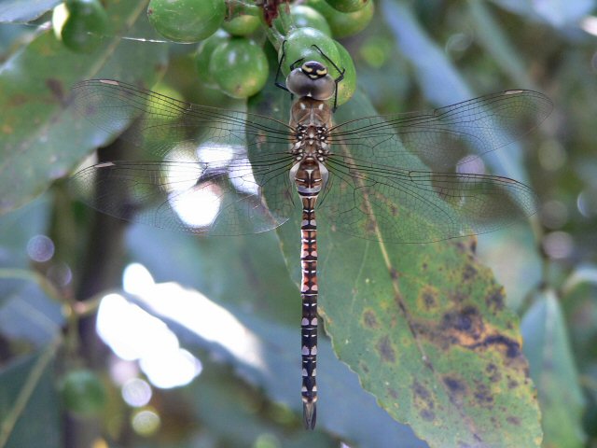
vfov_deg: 11.2
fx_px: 2277
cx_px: 298
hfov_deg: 14.9
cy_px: 224
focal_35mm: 132
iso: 100
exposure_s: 1/30
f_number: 2.8
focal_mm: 17.4
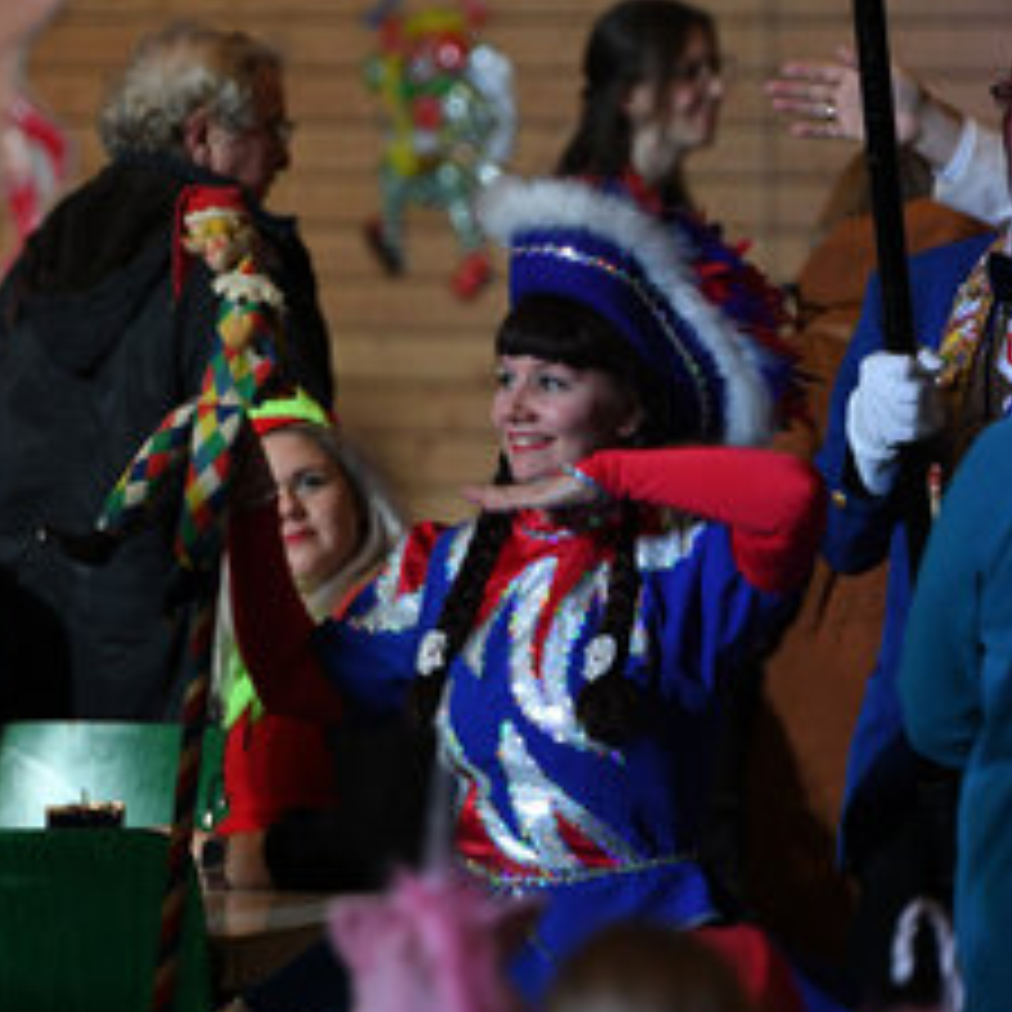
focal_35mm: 397
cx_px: 582
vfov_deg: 4.4
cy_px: 427
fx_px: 13123
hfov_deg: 4.4
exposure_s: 1/500
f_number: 2.8
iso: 2000
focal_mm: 175
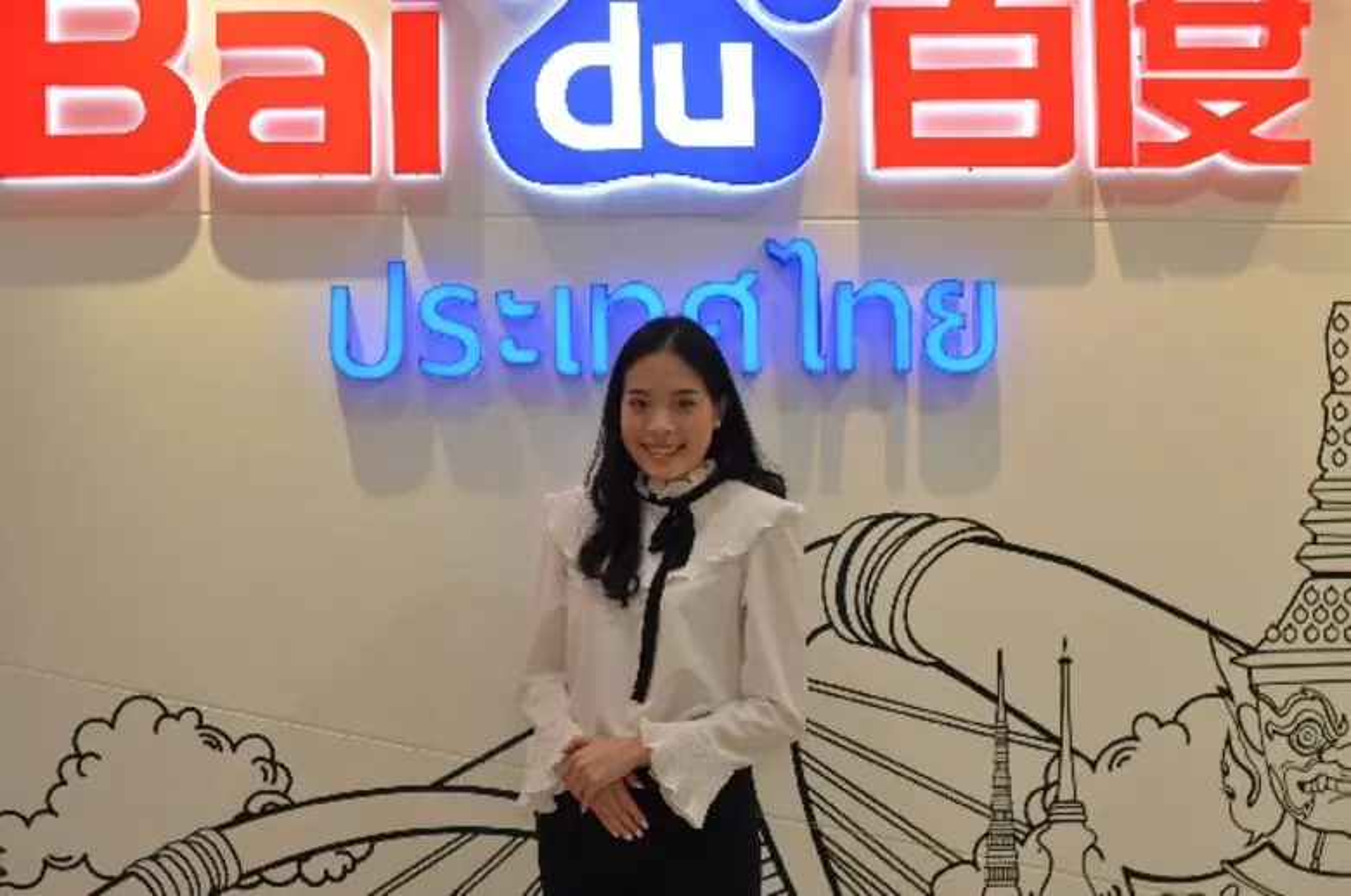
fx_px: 2809
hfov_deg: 27.0
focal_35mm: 75
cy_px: 448
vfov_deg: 18.1
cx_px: 676
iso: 400
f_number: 2.8
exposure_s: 1/200
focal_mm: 50
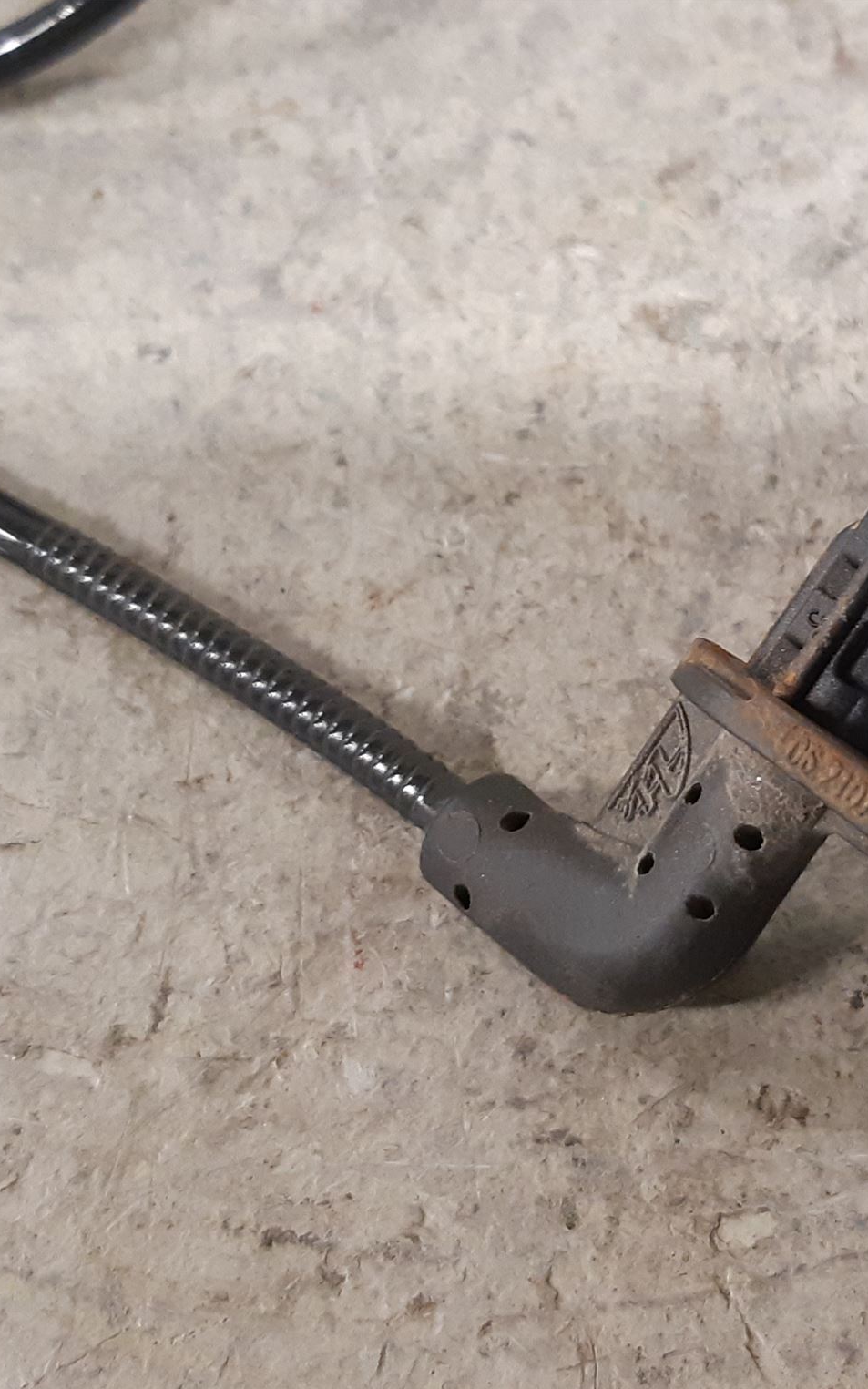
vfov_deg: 52.8
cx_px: 660
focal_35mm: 37
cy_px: 697
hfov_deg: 33.7
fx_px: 1401
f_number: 1.7
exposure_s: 1/33
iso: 250
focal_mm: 3.93
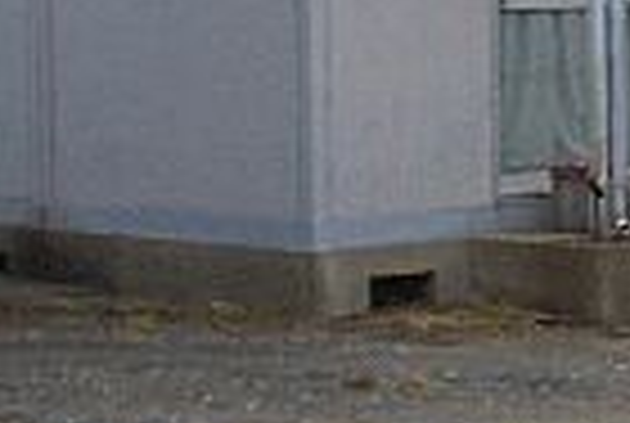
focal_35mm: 166
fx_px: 2911
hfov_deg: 11.4
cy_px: -90
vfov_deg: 8.2
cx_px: 1148
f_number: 4.3
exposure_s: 1/250
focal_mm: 5.8
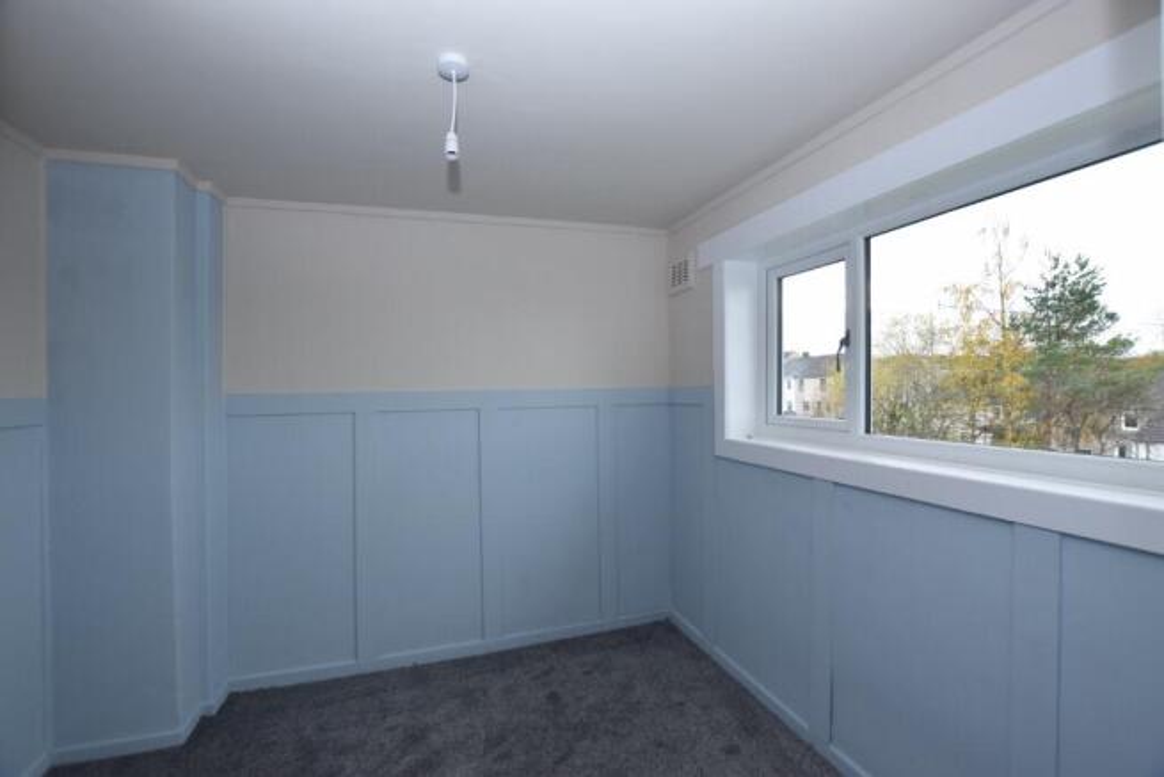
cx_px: 582
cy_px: 388
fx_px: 485
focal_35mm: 15
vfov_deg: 77.4
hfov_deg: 100.4
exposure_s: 1/100
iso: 400
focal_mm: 10
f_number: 5
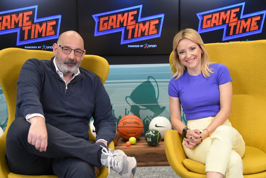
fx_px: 429
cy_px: 89
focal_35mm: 58
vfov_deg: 23.4
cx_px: 133
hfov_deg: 34.5
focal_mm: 58
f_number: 4
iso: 2000
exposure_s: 1/320
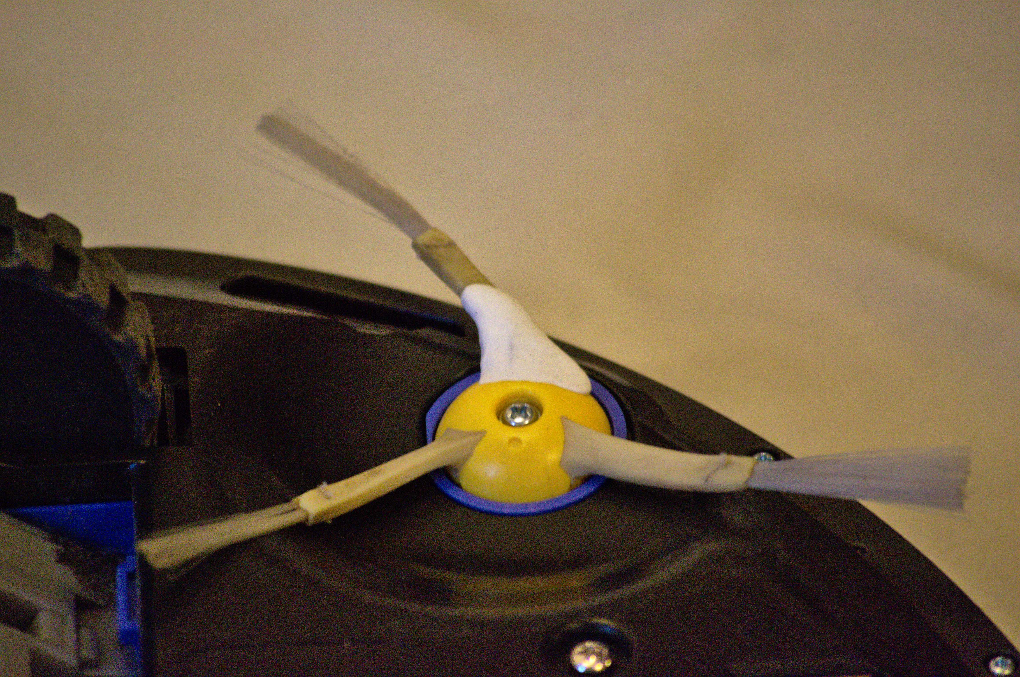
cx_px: 510
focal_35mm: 300
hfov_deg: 6.9
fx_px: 8488
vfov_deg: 4.6
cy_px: 338
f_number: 5.6
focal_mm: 200
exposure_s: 1/80
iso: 1600
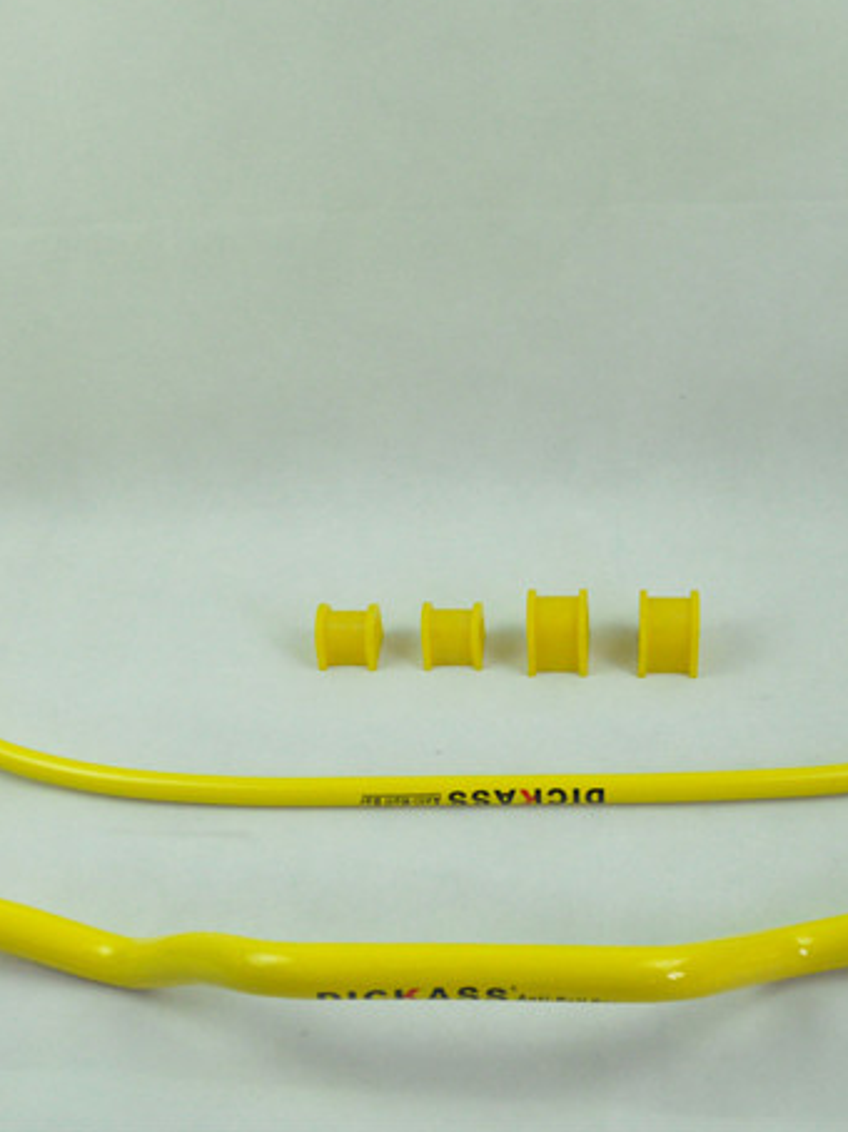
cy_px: 559
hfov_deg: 35.8
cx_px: 491
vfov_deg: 46.8
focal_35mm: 40
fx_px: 1308
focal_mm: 18
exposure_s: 1/800
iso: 3200
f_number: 5.6
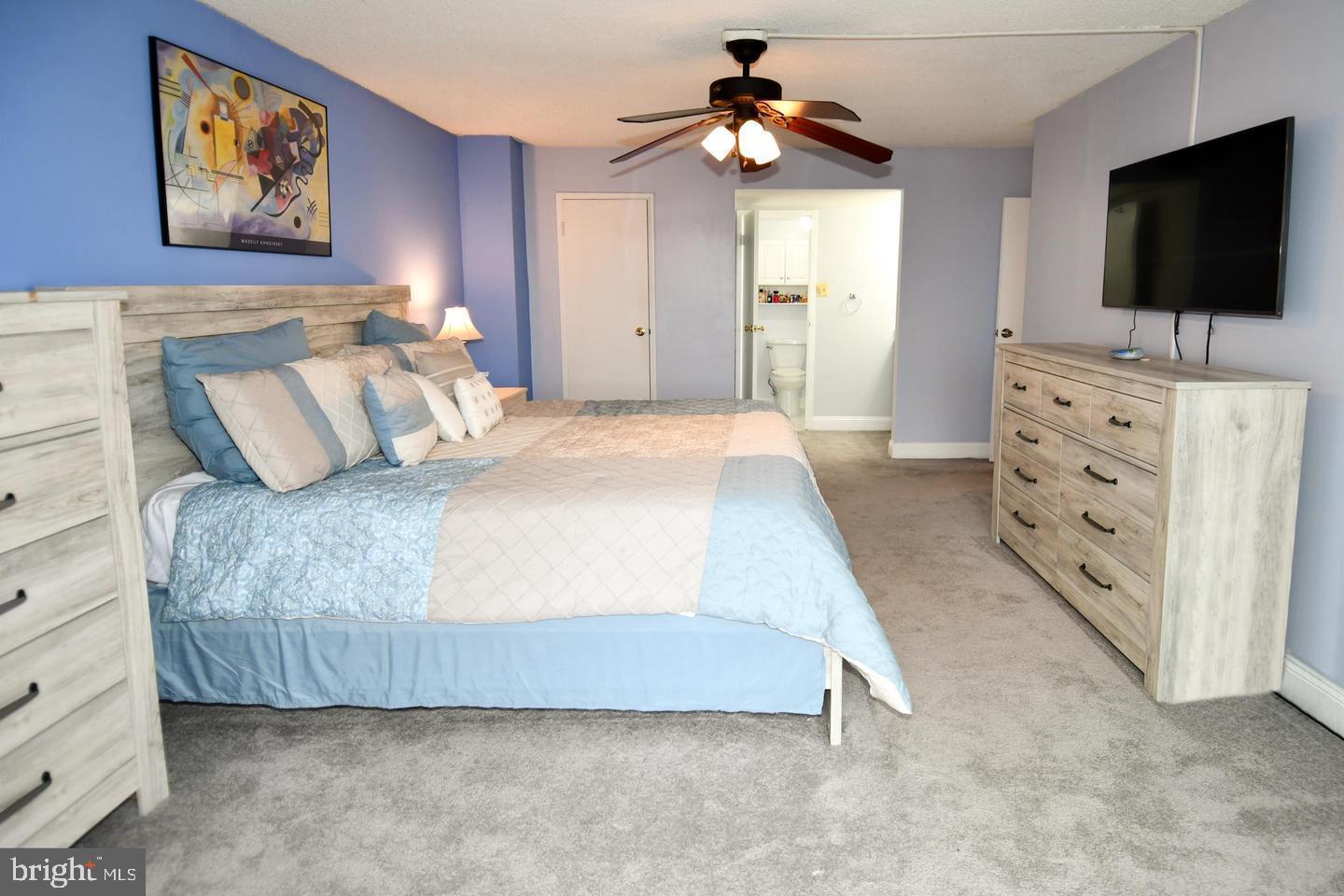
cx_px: 672
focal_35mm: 18
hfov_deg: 90.0
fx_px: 672
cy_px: 448
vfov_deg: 67.4
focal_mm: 12
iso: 320
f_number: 4
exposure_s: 1/60
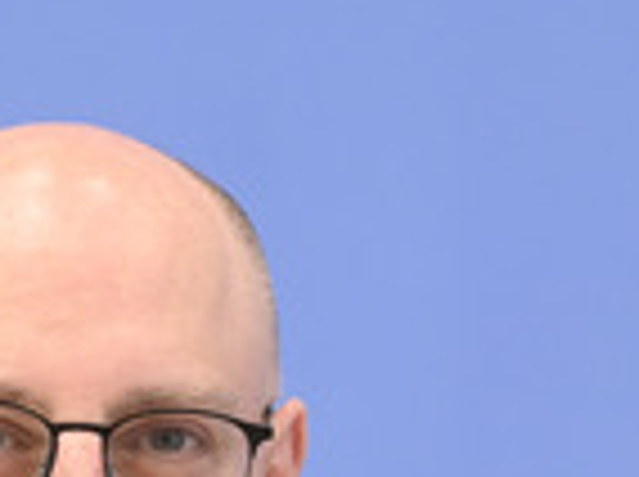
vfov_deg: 3.7
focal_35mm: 398
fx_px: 7335
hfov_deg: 5.0
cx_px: 164
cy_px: 666
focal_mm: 130
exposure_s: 1/500
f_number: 5
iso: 3200
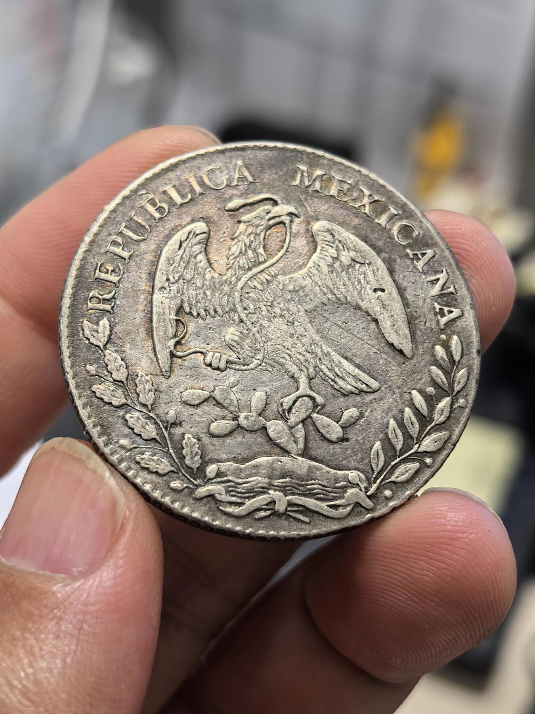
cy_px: 357
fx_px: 1113
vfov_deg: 35.5
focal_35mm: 54
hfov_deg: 27.0
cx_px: 268
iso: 160
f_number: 2
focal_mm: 6.98
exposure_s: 1/50
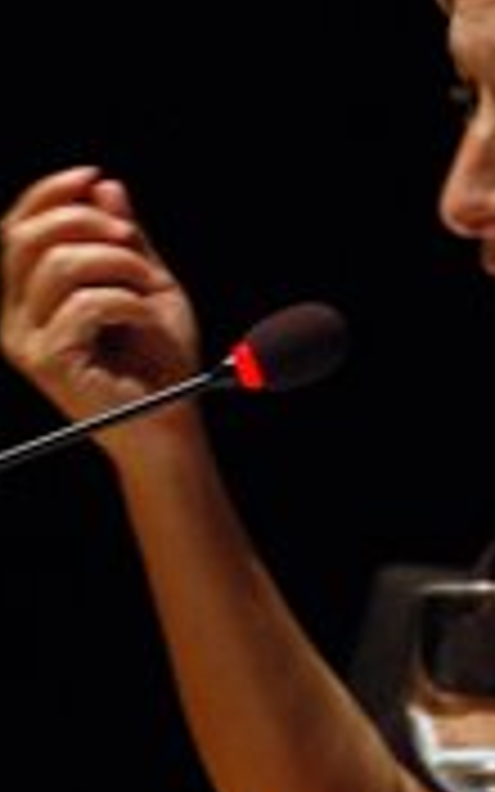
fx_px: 12802
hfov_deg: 2.2
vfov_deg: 3.5
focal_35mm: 593
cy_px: 299
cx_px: 441
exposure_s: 1/60
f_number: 5.6
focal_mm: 175
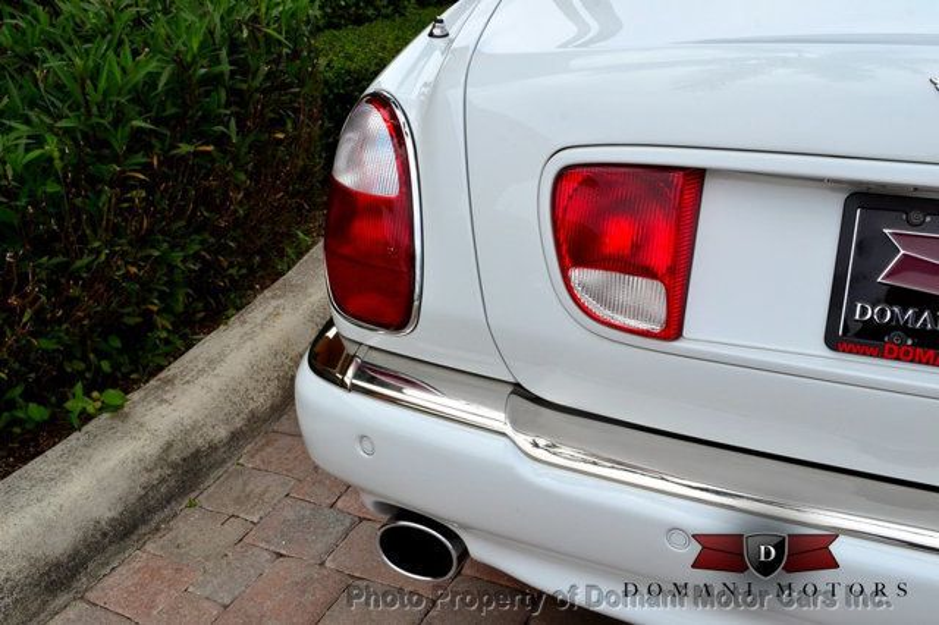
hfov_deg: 49.6
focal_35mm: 39
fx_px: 1017
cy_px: 312
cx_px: 470
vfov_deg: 34.2
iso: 800
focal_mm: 26
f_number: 11
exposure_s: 1/500
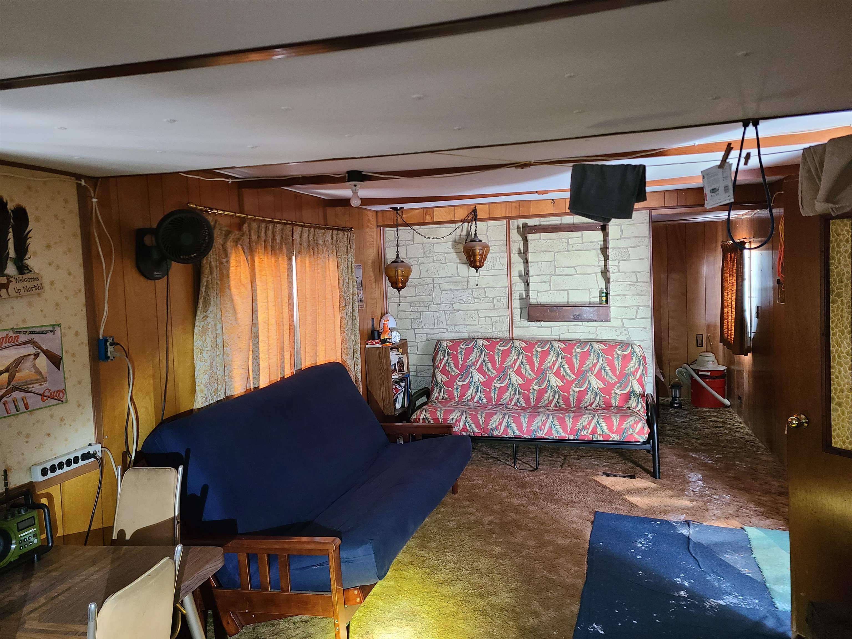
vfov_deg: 53.1
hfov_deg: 67.3
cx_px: 426
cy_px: 320
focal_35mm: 26
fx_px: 640
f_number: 1.8
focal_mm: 5.4
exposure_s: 1/40
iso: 500
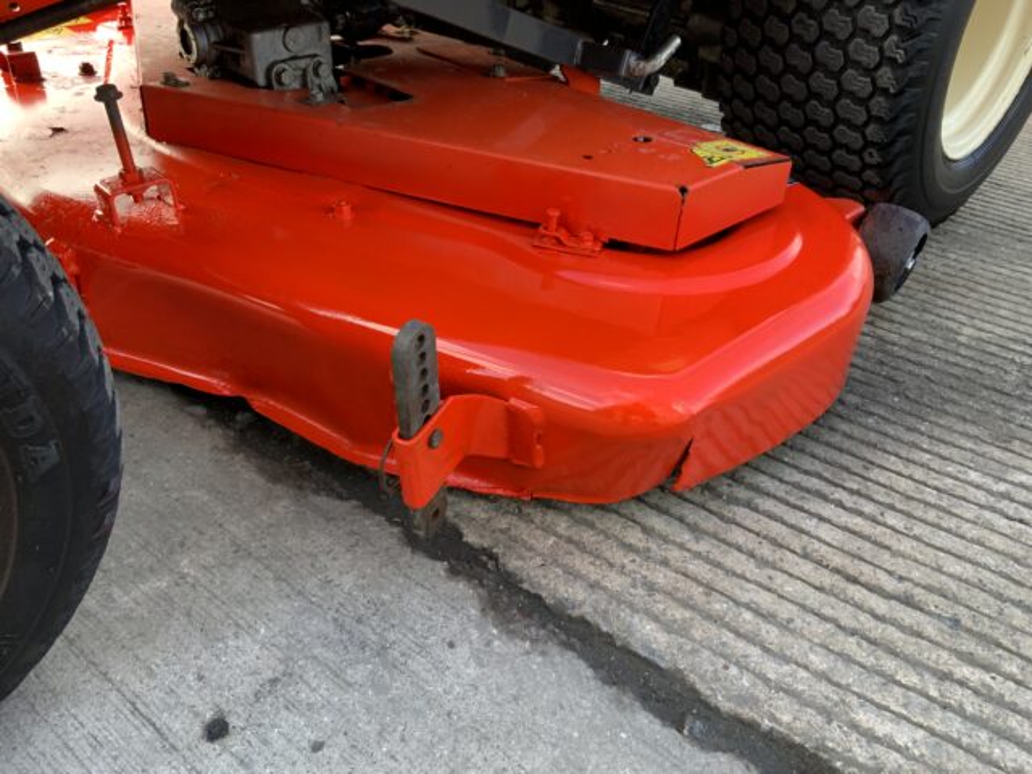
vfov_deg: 48.2
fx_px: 865
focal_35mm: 29
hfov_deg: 61.7
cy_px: 387
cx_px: 516
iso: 25
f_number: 1.8
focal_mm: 3
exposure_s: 1/122
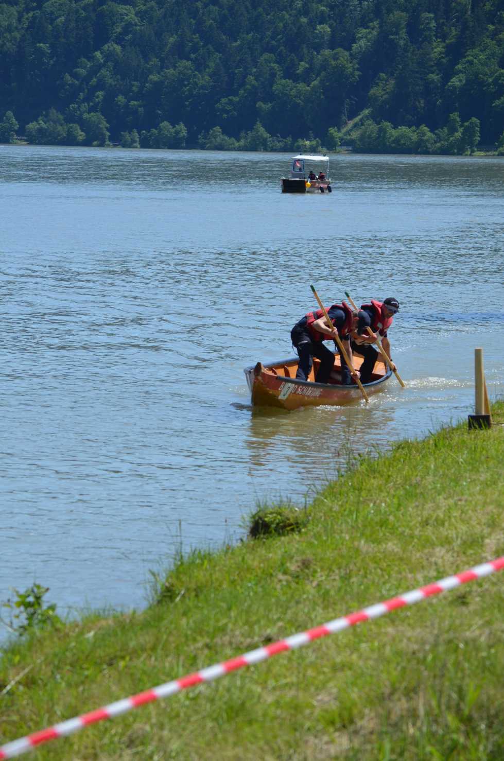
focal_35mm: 180
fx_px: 3797
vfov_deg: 11.4
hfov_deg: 7.6
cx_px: 252
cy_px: 380
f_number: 7.1
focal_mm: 120
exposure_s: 1/1600
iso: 400
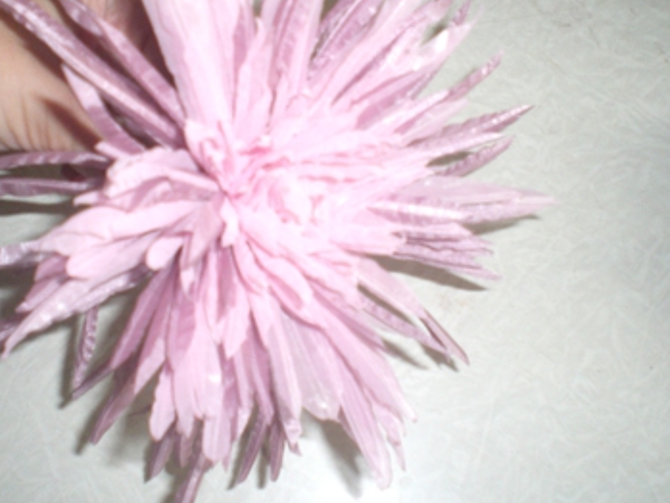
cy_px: 211
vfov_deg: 29.6
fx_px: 949
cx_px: 288
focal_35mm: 49
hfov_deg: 38.8
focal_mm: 6.3
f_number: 3.1
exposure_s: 1/60
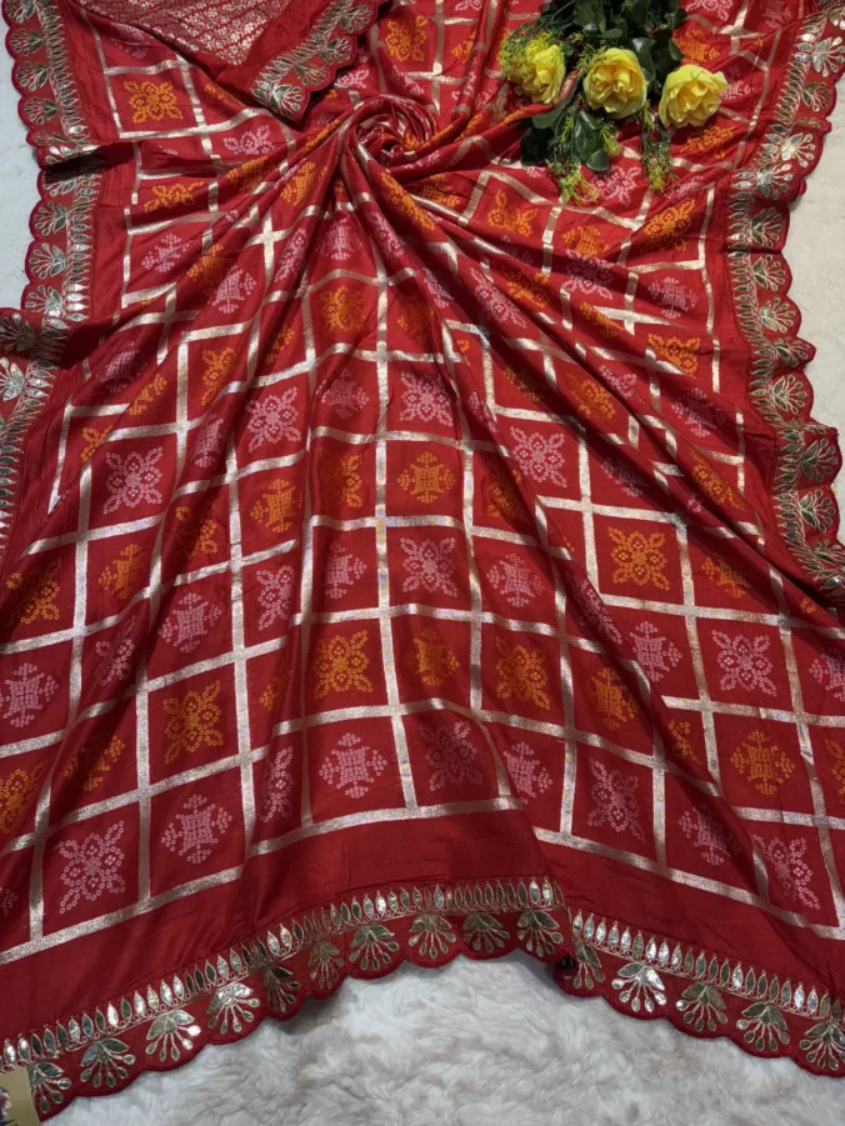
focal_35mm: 26
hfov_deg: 53.1
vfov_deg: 67.3
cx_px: 422
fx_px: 846
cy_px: 563
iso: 32
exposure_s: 1/100
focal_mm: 5.96
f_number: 1.6
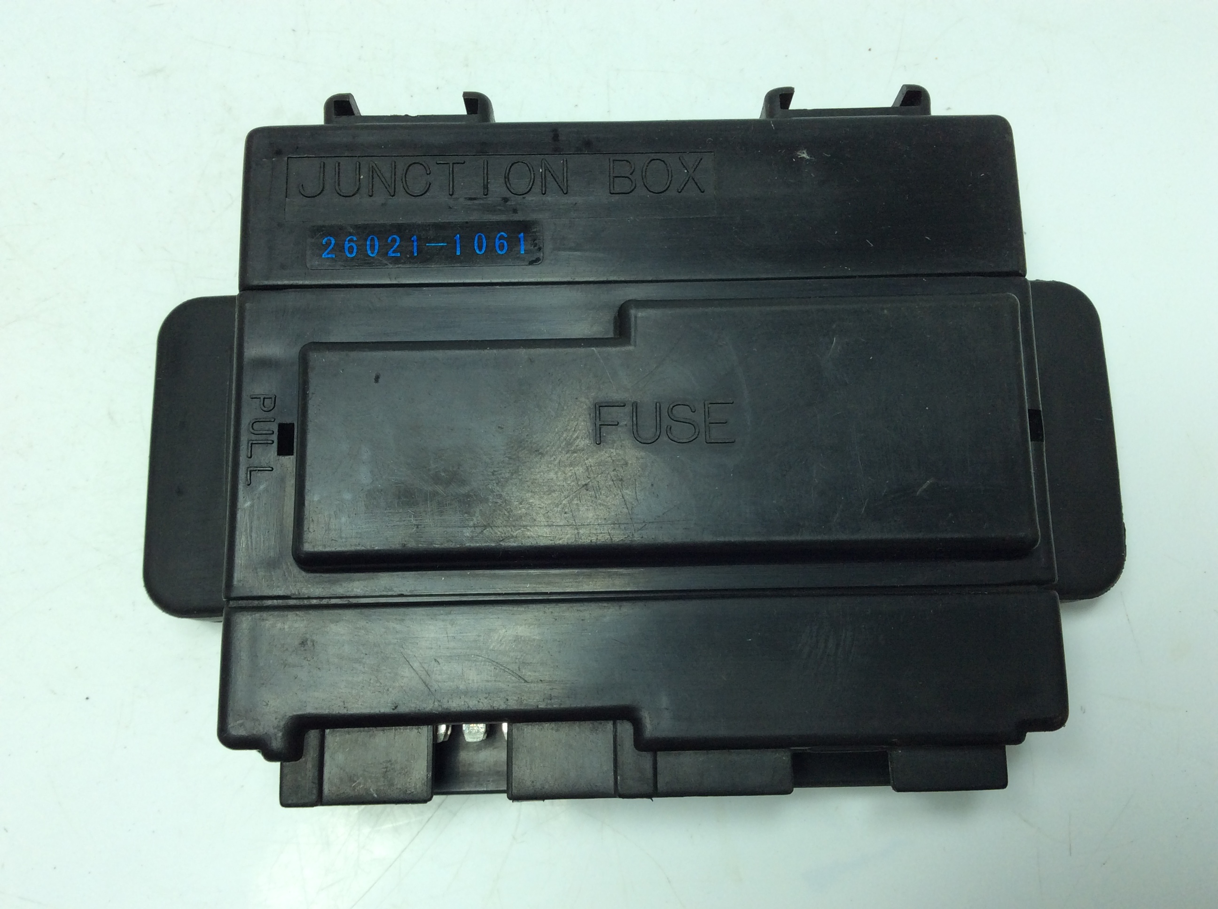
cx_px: 609
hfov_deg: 56.9
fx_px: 1124
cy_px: 454
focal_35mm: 32
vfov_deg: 44.1
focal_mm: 3.3
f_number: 2.4
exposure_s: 1/282
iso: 32
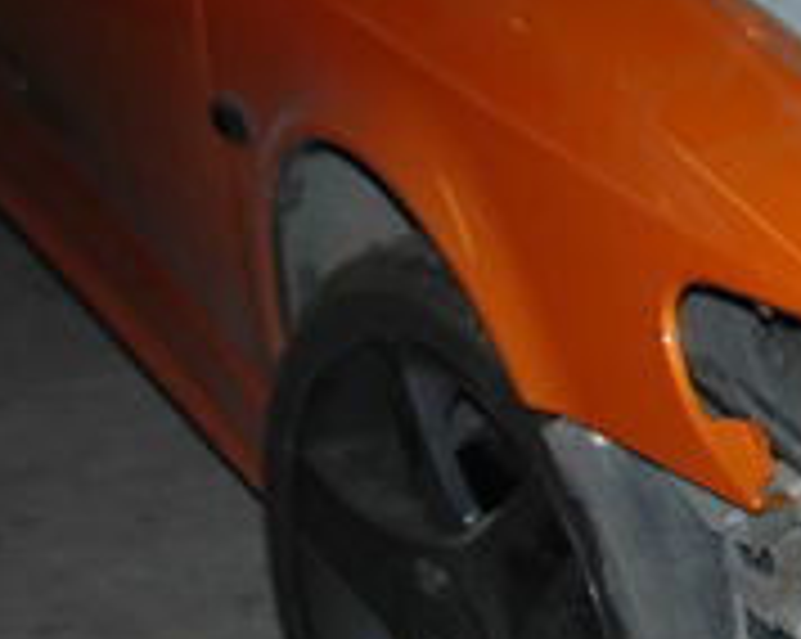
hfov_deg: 12.7
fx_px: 3363
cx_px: 1287
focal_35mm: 142
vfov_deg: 10.9
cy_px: 292
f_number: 3.5
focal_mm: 28
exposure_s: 1/60
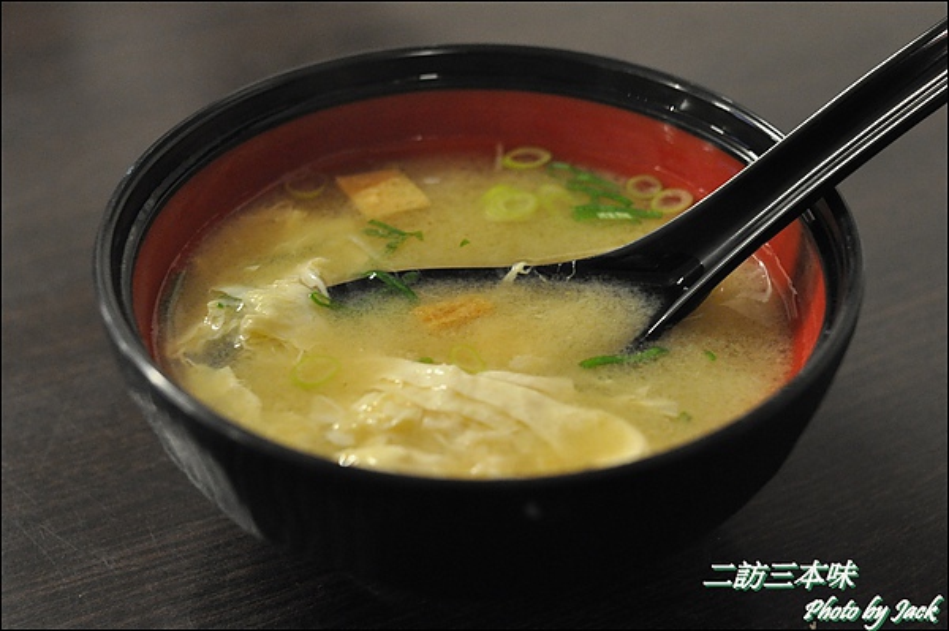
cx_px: 474
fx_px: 1383
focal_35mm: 52
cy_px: 316
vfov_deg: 25.7
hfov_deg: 37.9
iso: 1600
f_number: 5
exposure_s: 1/25
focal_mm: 35
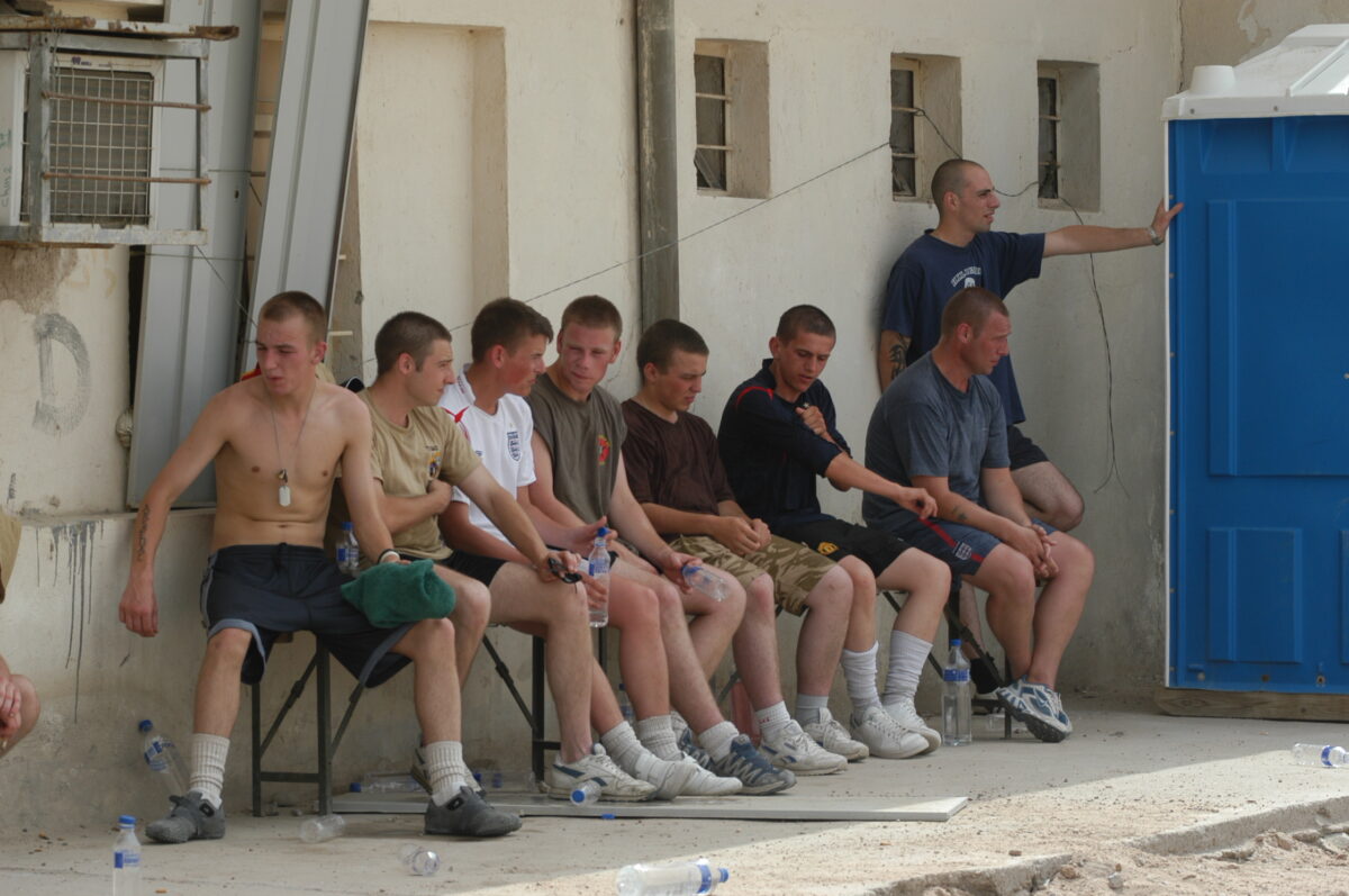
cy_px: 448
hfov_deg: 13.1
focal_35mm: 158
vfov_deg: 8.7
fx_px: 5895
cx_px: 674
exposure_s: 1/500
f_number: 6.3
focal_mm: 105
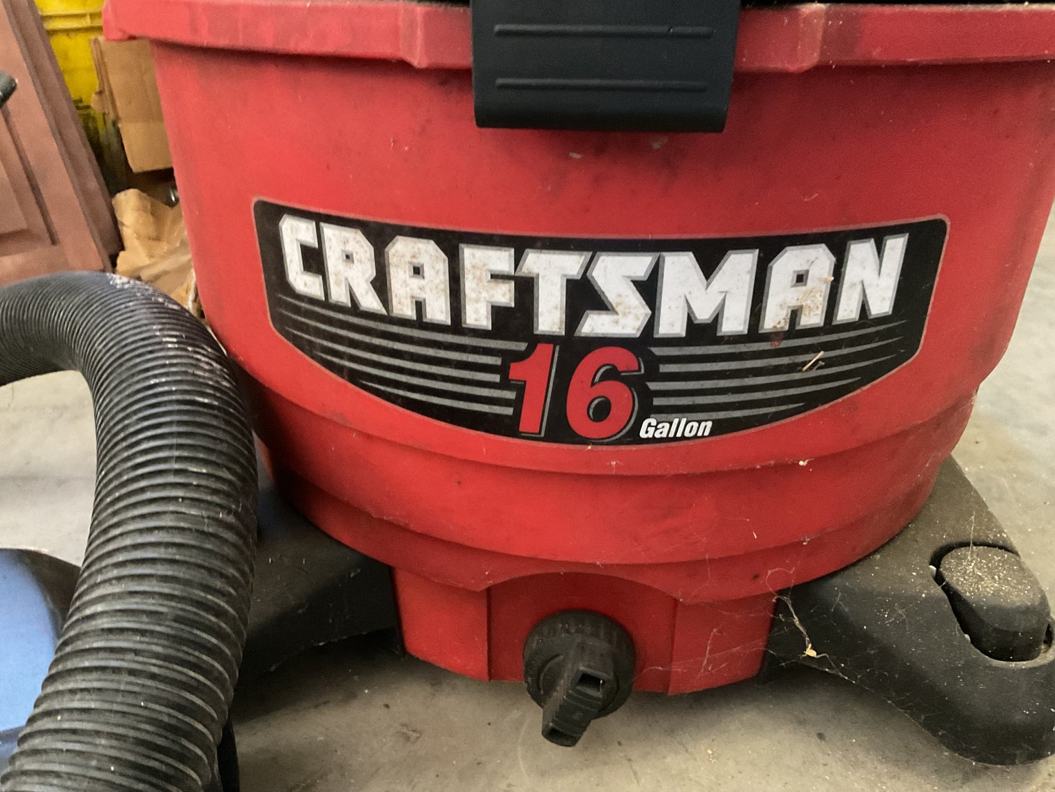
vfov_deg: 48.2
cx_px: 528
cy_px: 396
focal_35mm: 29
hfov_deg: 61.7
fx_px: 884
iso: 500
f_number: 1.8
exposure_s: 1/30
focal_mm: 3
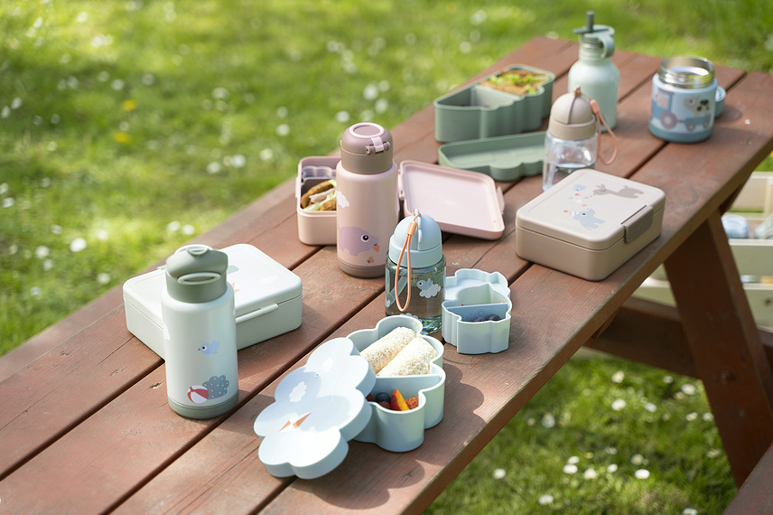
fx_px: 1631
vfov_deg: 17.9
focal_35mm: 76
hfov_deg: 26.7
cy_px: 256
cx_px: 391
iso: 200
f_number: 3.5
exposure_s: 1/320
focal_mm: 75
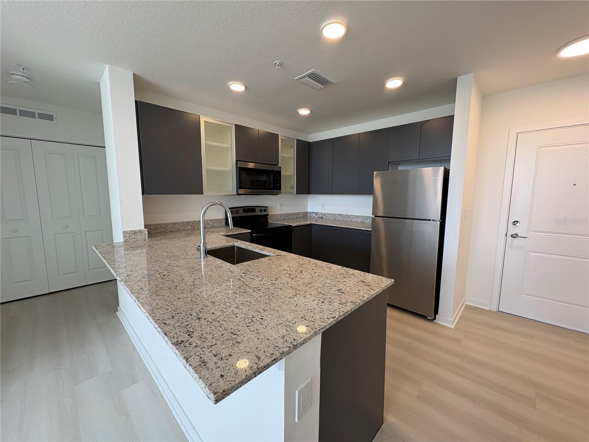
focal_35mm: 14
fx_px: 238
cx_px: 294
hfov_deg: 102.1
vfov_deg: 85.7
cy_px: 221
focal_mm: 2.22
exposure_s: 1/120
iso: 200
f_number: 2.2
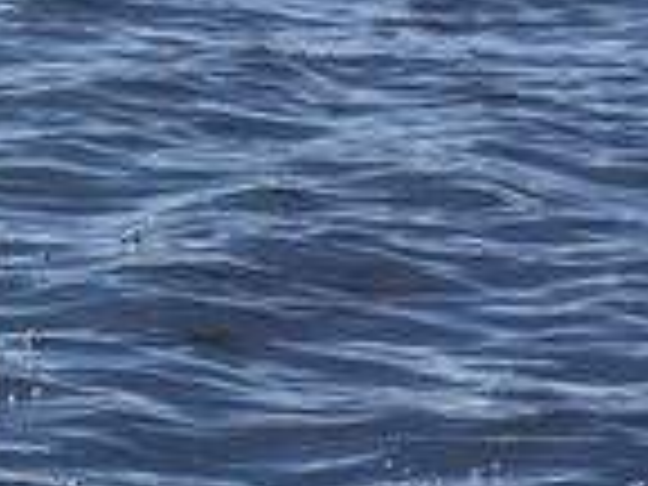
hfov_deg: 8.7
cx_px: -922
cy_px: -108
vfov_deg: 7.2
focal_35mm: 206
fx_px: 3856
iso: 25
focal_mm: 4.15
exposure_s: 1/2262
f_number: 2.2
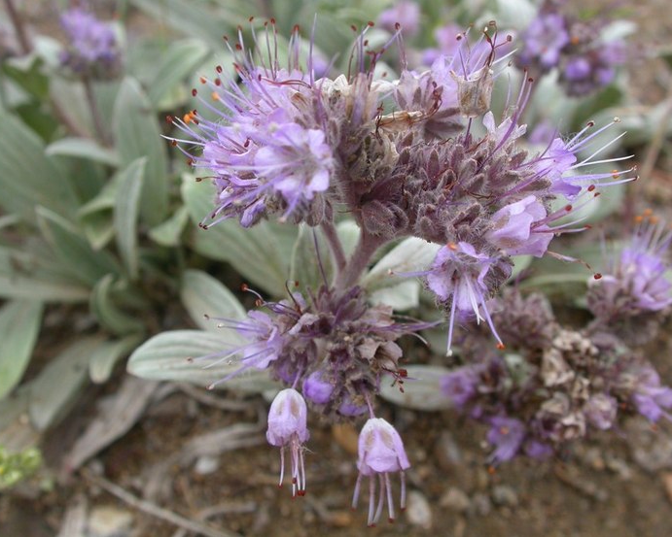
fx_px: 915
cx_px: 332
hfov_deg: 40.3
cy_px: 268
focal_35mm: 46
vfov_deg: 32.8
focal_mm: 9.1
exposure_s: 1/49.7
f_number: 4.4
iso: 100
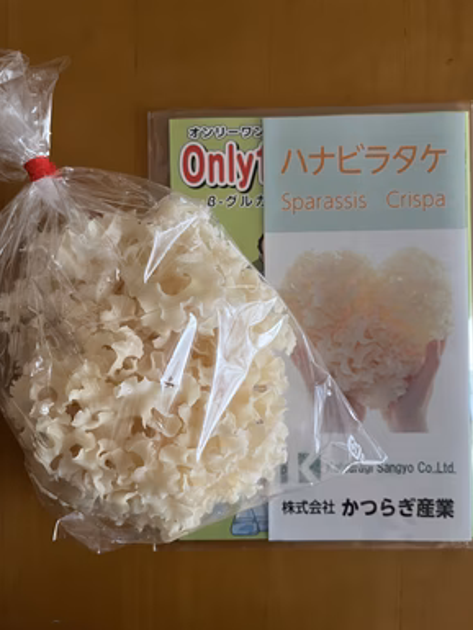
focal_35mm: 27
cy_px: 316
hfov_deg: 51.4
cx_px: 242
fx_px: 492
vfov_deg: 65.3
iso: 160
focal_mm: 5.1
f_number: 1.6
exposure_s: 1/60
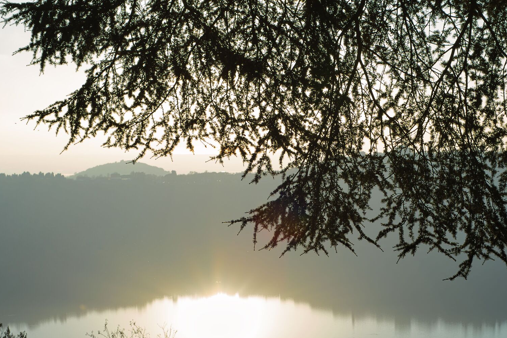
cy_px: 196
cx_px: 294
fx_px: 1127
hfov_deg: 25.3
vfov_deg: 17.1
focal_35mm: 80
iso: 50
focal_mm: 50
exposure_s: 1/100
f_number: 10
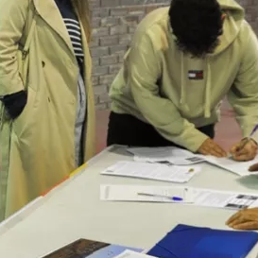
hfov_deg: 14.0
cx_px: 59
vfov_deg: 14.1
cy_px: 163
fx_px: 1046
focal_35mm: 124
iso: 640
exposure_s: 1/15
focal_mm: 26
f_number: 4
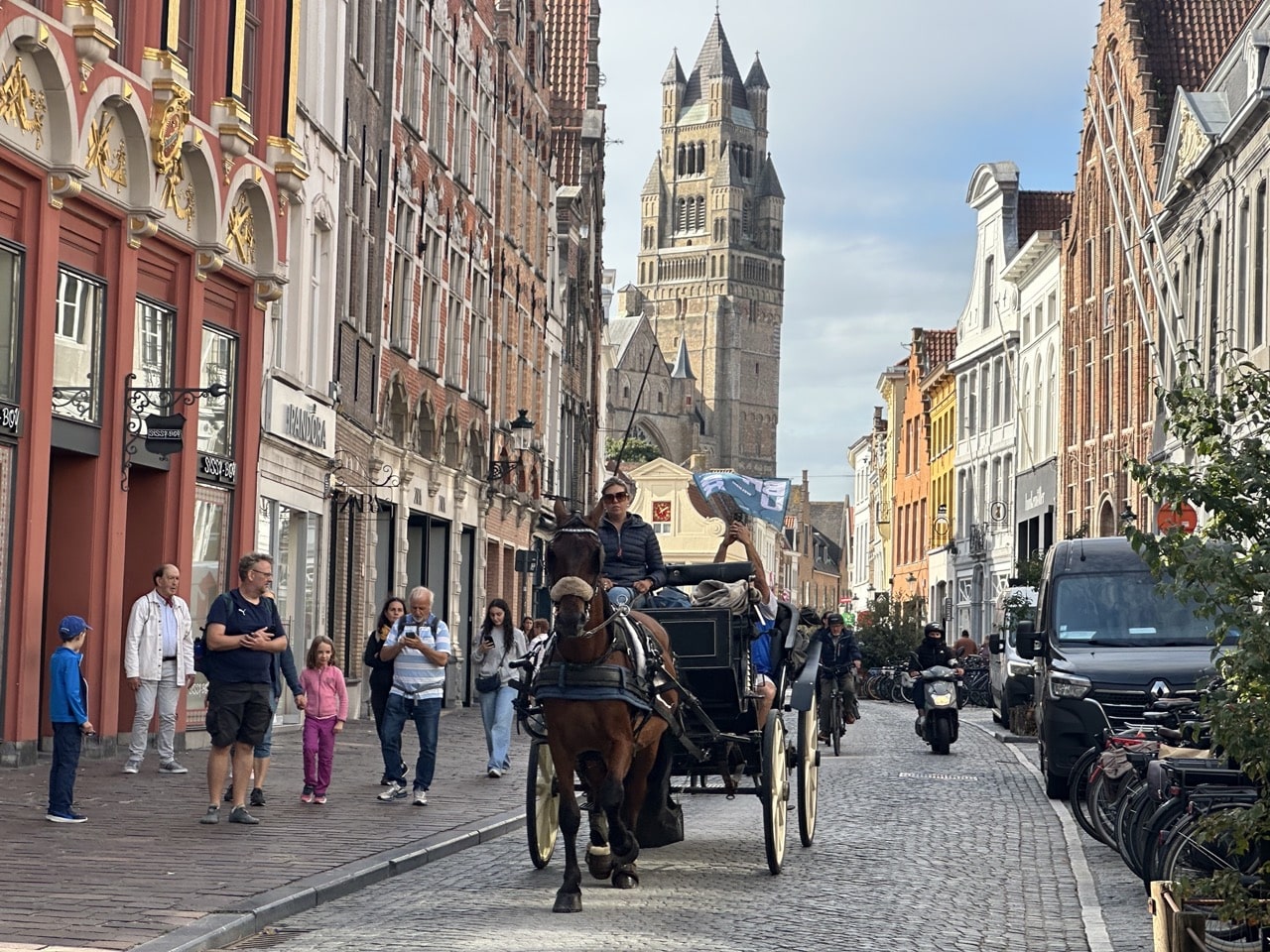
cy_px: 476
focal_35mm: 77
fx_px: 2825
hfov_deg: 25.3
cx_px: 635
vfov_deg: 19.1
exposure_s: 1/435
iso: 32
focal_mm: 9
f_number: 2.8
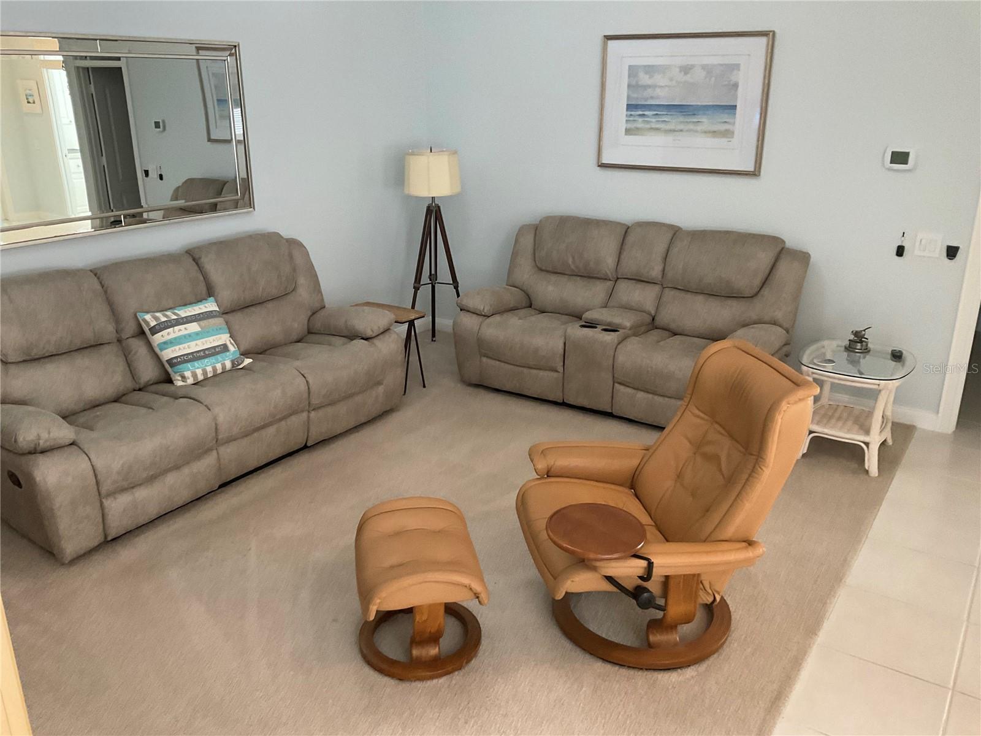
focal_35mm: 29
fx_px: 822
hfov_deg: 61.7
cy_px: 368
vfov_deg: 48.2
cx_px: 490
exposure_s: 1/60
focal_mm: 3
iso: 160
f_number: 1.8
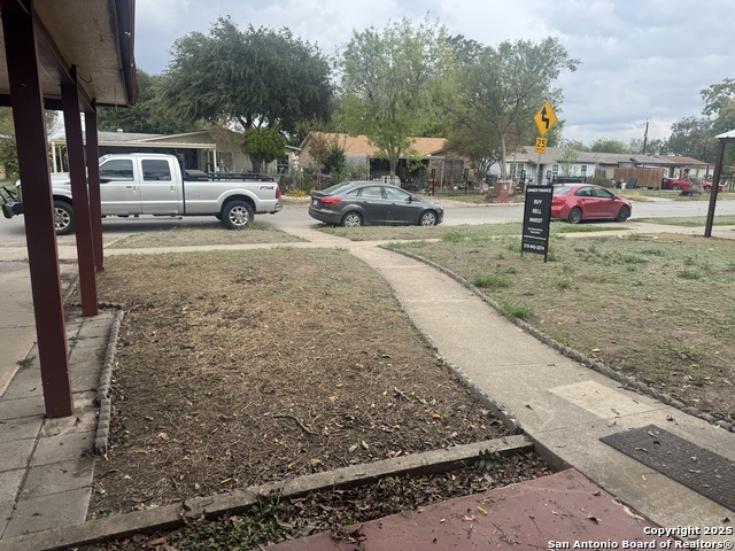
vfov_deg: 56.8
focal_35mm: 24
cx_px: 368
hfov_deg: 71.6
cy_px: 276
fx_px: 510
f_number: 1.78
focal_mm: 6.76
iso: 80
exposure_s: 1/1524
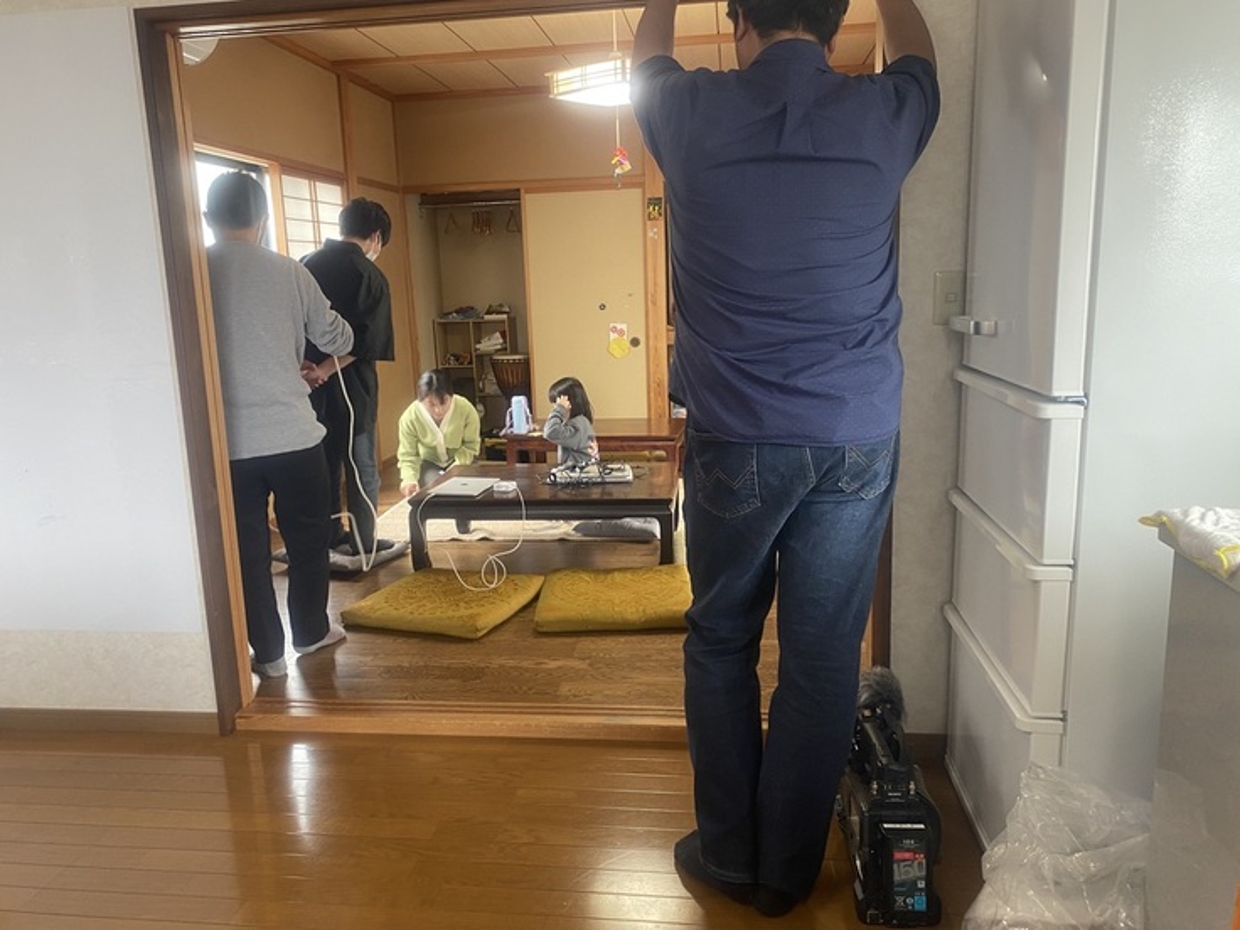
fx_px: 931
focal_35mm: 26
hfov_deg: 67.3
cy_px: 465
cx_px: 620
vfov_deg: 53.1
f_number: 1.8
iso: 80
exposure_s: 1/61
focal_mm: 4.25
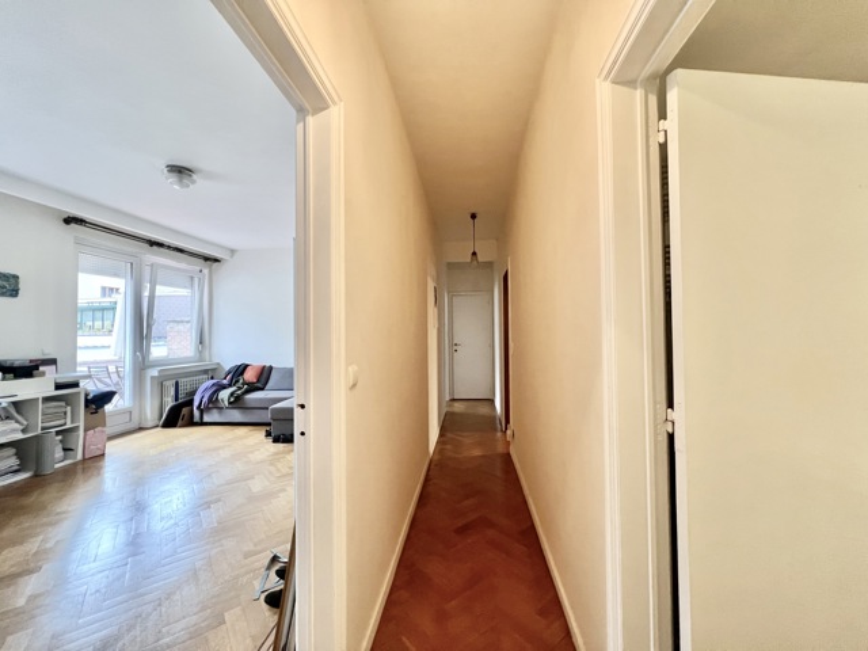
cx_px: 434
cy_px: 326
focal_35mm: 13
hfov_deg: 106.2
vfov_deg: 89.9
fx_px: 326
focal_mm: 1.57
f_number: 1.8
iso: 320
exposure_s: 1/50
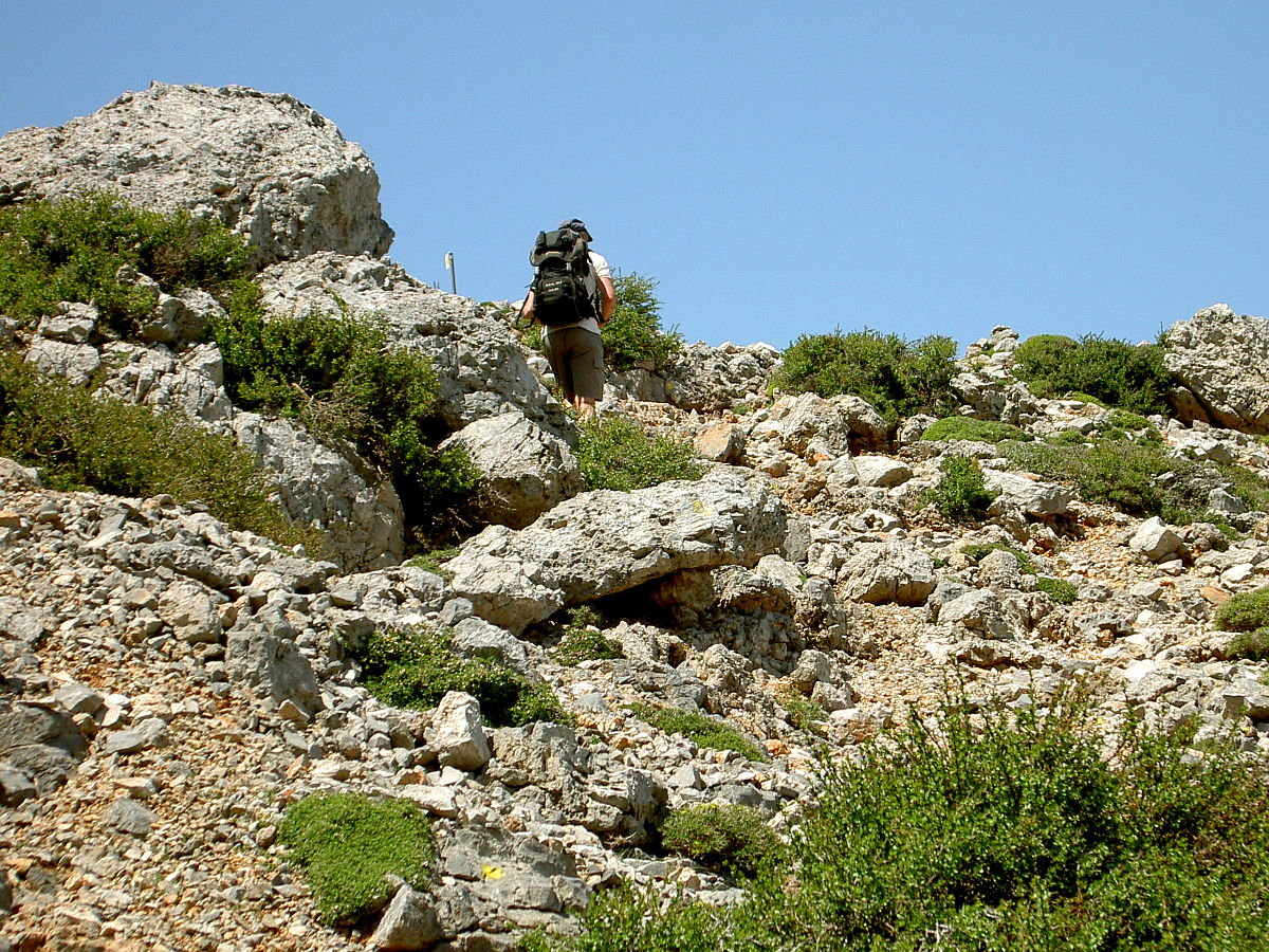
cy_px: 476
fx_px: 3263
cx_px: 634
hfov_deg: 22.0
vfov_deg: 16.6
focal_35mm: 89
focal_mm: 14.7
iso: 50
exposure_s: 1/400
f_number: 4.6
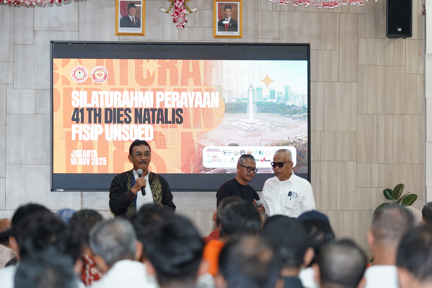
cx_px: 216
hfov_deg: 14.2
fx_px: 1740
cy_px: 144
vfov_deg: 9.5
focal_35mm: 145
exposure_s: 1/125
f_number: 4
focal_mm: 145
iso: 2000
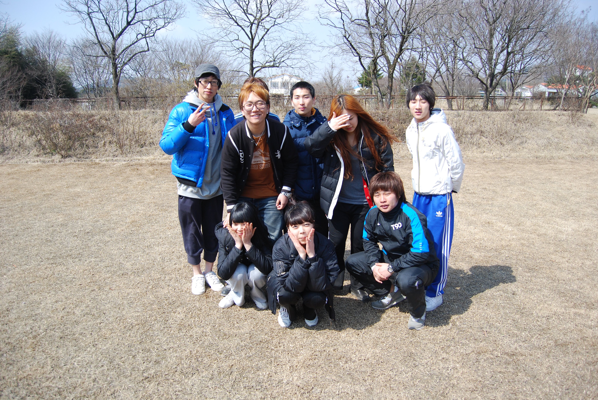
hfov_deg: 67.3
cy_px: 200
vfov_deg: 48.0
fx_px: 449
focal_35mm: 27
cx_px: 299
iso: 200
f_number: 3.5
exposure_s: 1/1000
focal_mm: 18
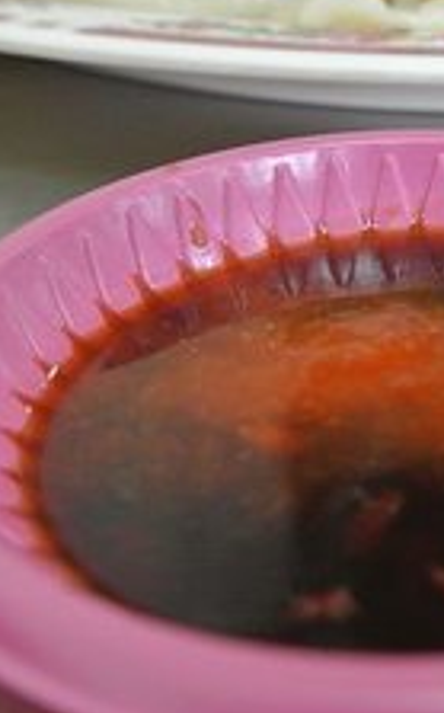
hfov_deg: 19.6
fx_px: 1241
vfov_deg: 31.7
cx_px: 463
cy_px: 230
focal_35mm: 64
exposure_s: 1/40
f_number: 3.5
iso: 800
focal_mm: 10.7
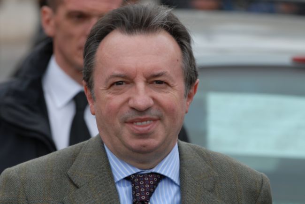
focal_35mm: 300
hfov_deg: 6.9
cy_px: 102
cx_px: 152
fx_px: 2544
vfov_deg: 4.6
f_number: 7.1
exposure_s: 1/180
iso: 200
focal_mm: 200
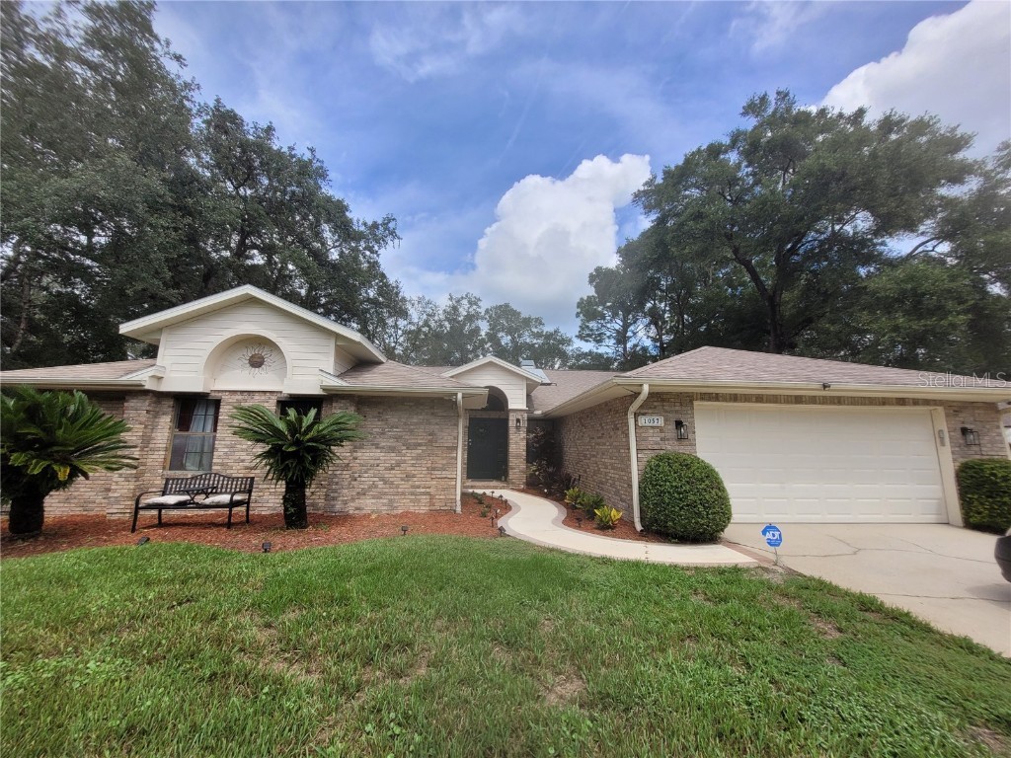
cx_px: 506
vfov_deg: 89.9
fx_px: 380
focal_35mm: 13
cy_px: 379
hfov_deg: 106.2
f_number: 2.2
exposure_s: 1/1414
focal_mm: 1.74
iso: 40
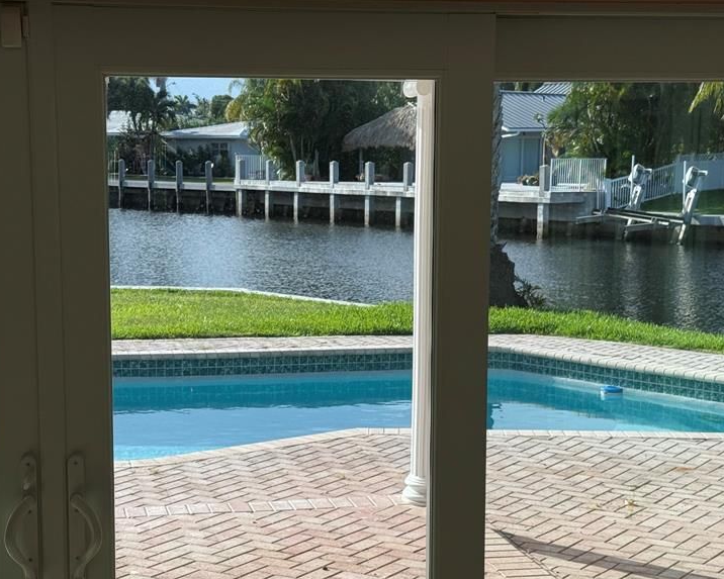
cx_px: 312
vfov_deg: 22.8
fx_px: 1436
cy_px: 354
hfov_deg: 28.3
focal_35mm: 67
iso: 64
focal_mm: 6.76
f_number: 1.78
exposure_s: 1/2208
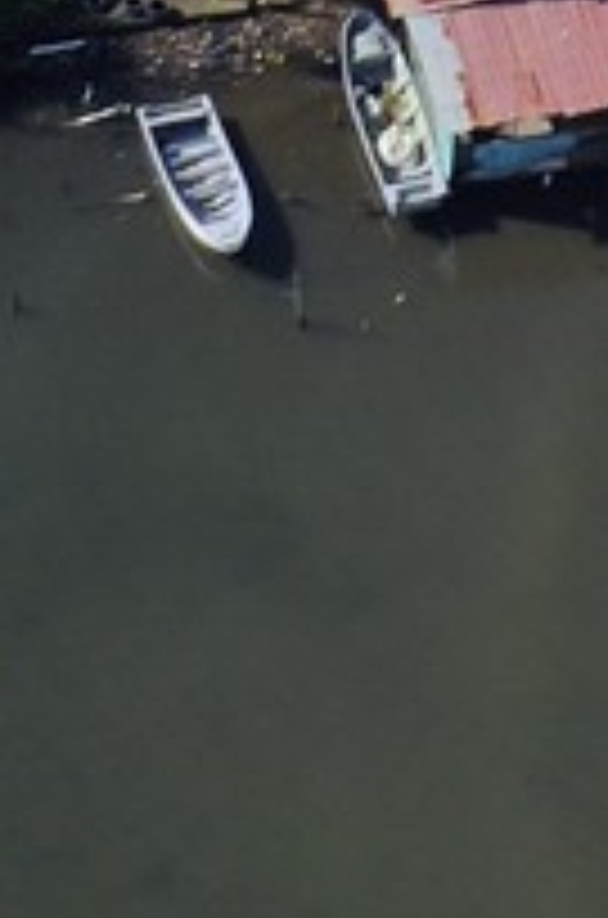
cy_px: -2610
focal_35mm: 1571
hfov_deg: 0.9
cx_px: 2274
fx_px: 40000
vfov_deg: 1.3
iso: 200
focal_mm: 200
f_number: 8
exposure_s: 1/640
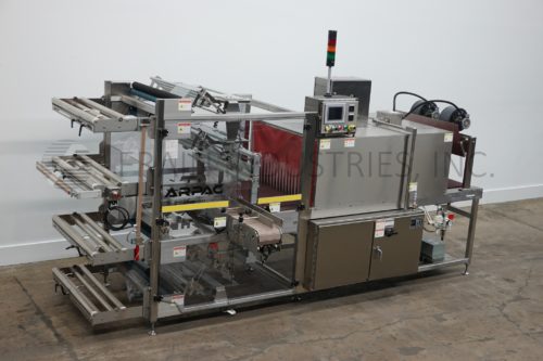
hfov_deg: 40.4
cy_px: 180
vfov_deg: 27.5
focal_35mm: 49
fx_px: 739
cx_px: 272
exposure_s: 1/50
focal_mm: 18.63
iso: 320
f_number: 4
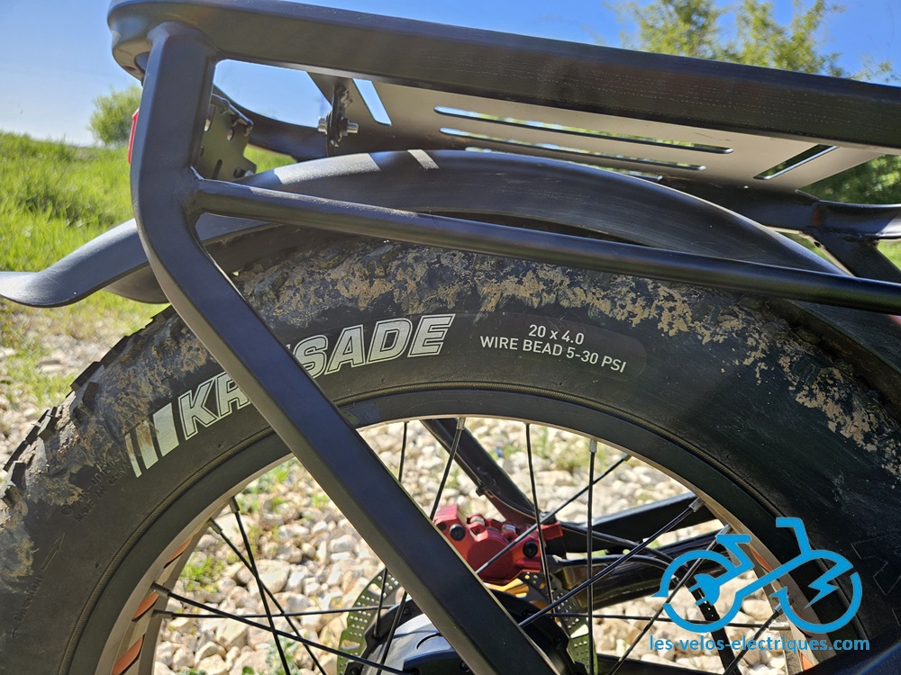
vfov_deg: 58.9
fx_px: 599
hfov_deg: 73.9
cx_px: 450
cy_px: 338
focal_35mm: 23
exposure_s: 1/531
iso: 25
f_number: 1.8
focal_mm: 5.4
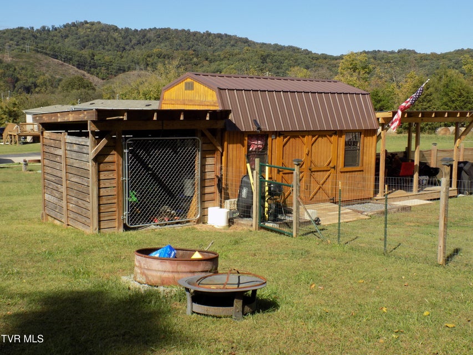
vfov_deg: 35.1
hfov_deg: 45.8
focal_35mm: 41
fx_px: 560
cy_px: 178
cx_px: 236
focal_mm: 7.3
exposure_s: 1/640
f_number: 3.6
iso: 80
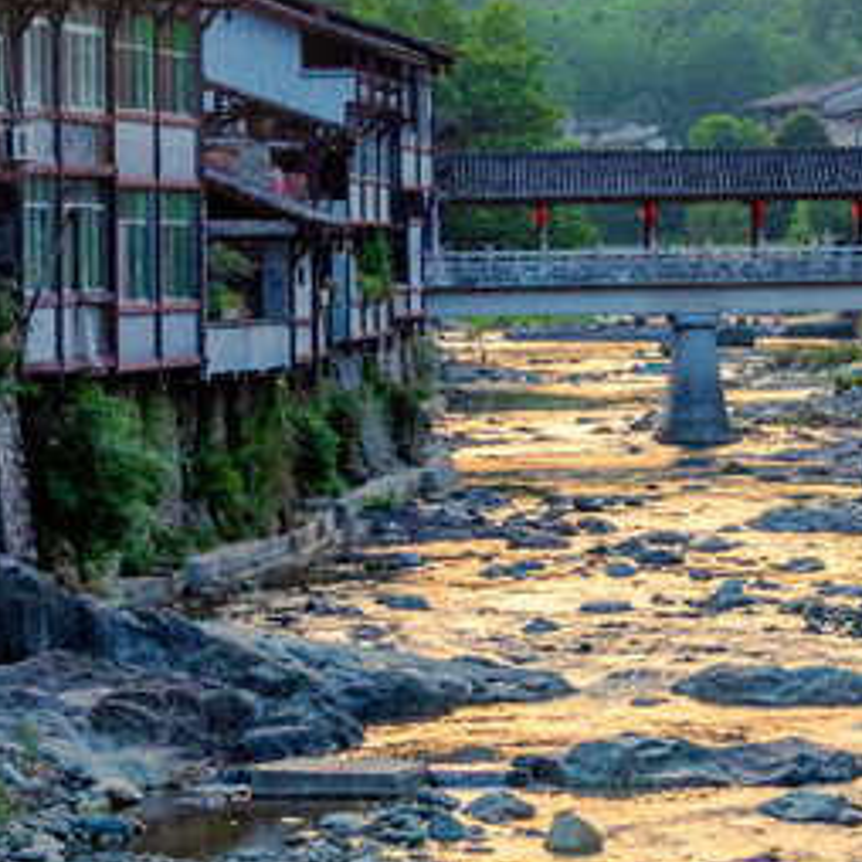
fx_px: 4987
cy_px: -70
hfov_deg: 9.8
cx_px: 825
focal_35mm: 177
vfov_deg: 9.8
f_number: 8
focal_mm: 44
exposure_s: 1/160
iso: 400
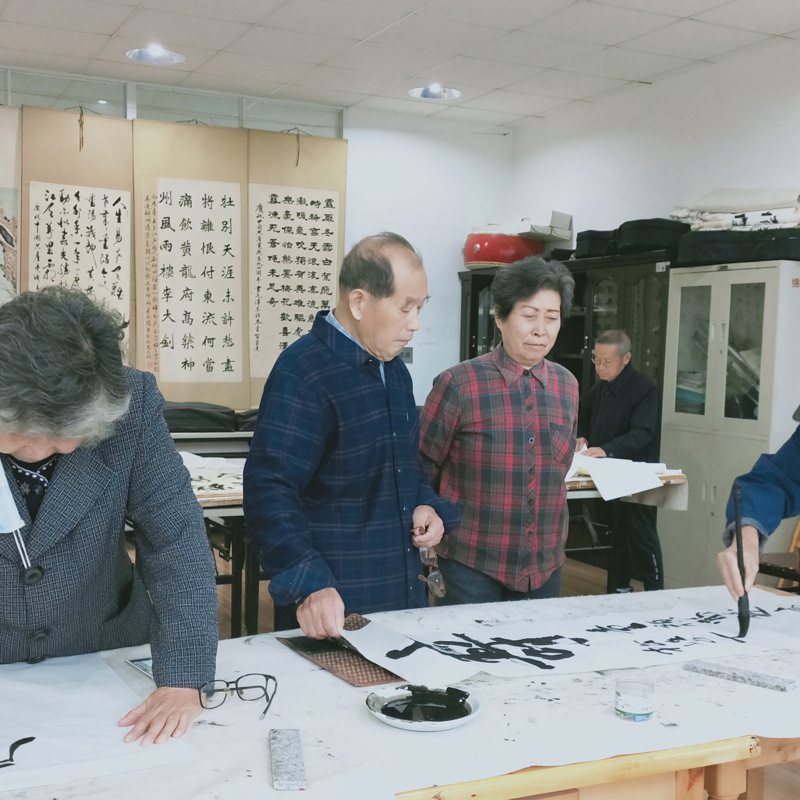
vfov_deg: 46.0
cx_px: 397
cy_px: 445
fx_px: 941
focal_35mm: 36
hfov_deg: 46.0
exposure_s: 1/50
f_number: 1.7
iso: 176
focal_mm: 3.99
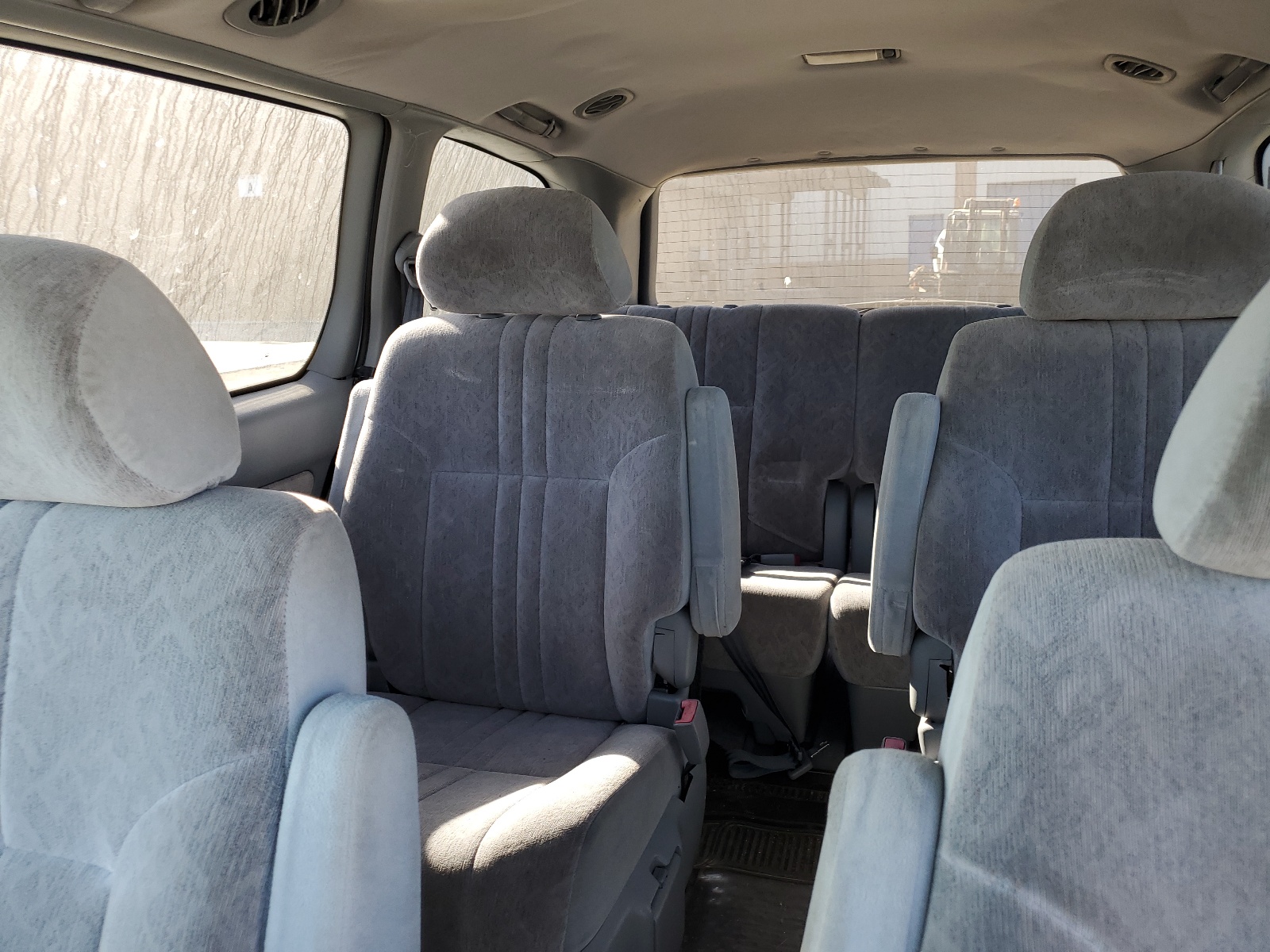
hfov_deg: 67.3
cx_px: 635
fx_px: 954
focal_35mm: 26
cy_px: 476
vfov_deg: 53.1
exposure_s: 1/122
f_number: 1.5
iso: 50
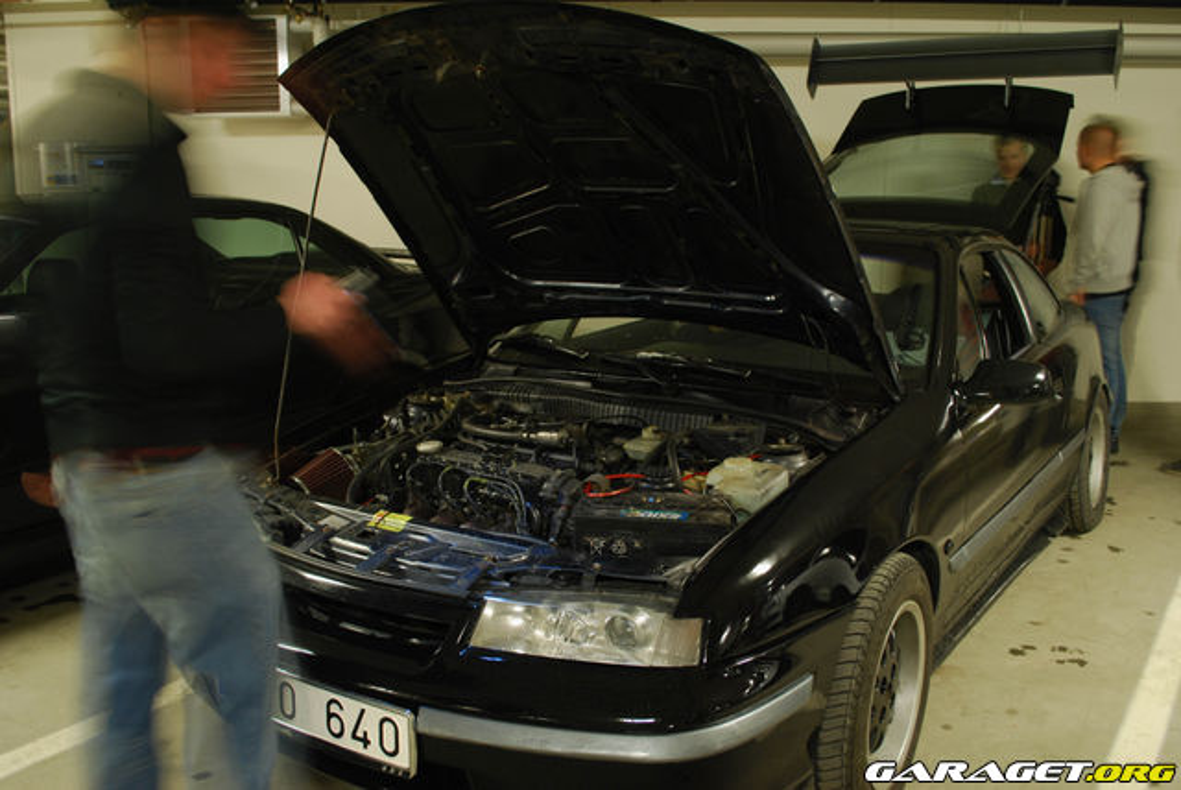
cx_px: 590
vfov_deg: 40.0
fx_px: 1084
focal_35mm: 33
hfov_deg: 57.2
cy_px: 395
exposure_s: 1
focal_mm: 22
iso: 200
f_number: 5
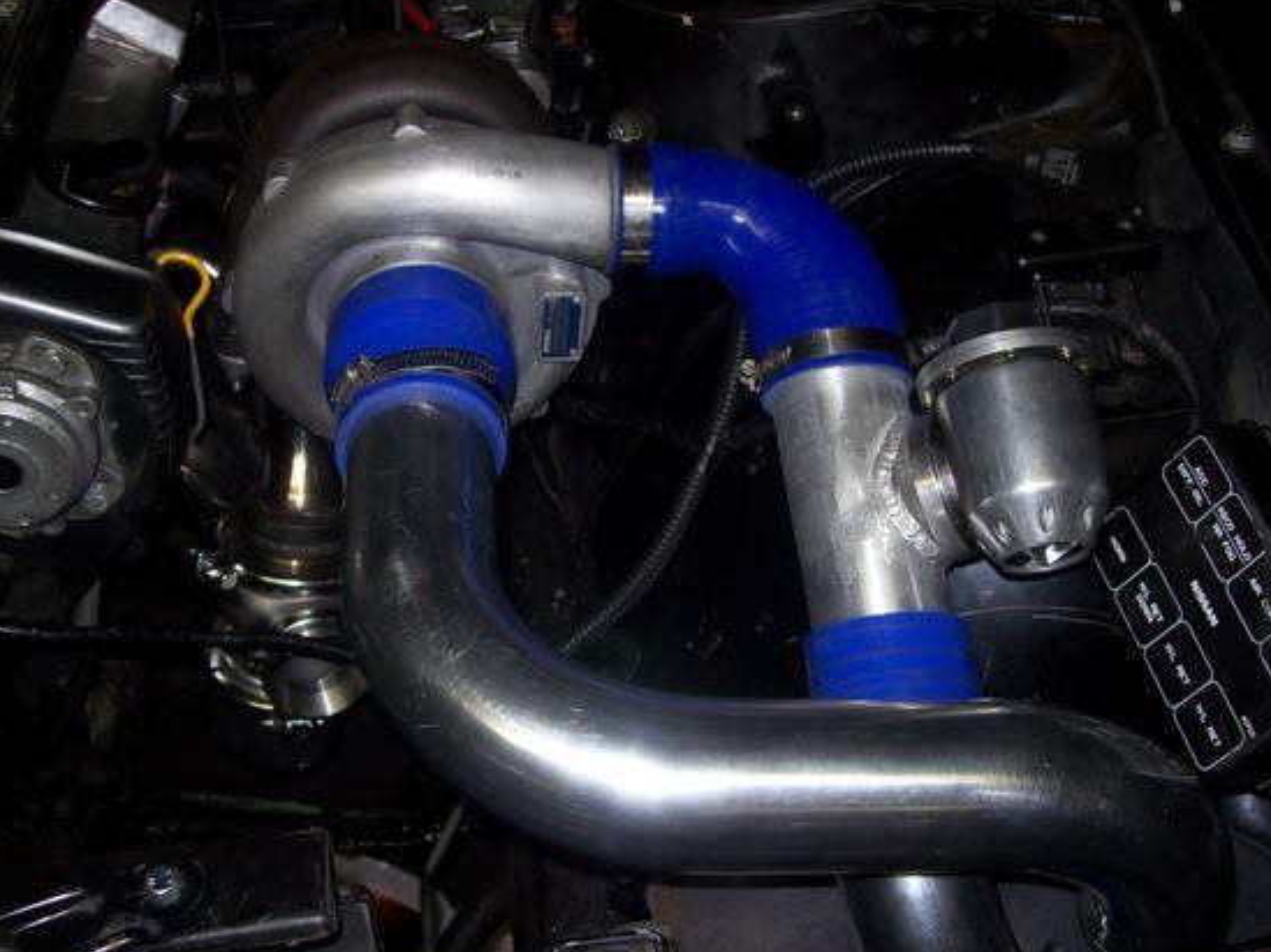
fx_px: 1541
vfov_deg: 34.3
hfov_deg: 44.8
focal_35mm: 42
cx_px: 625
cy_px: 493
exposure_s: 1/64
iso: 80
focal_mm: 6
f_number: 2.7
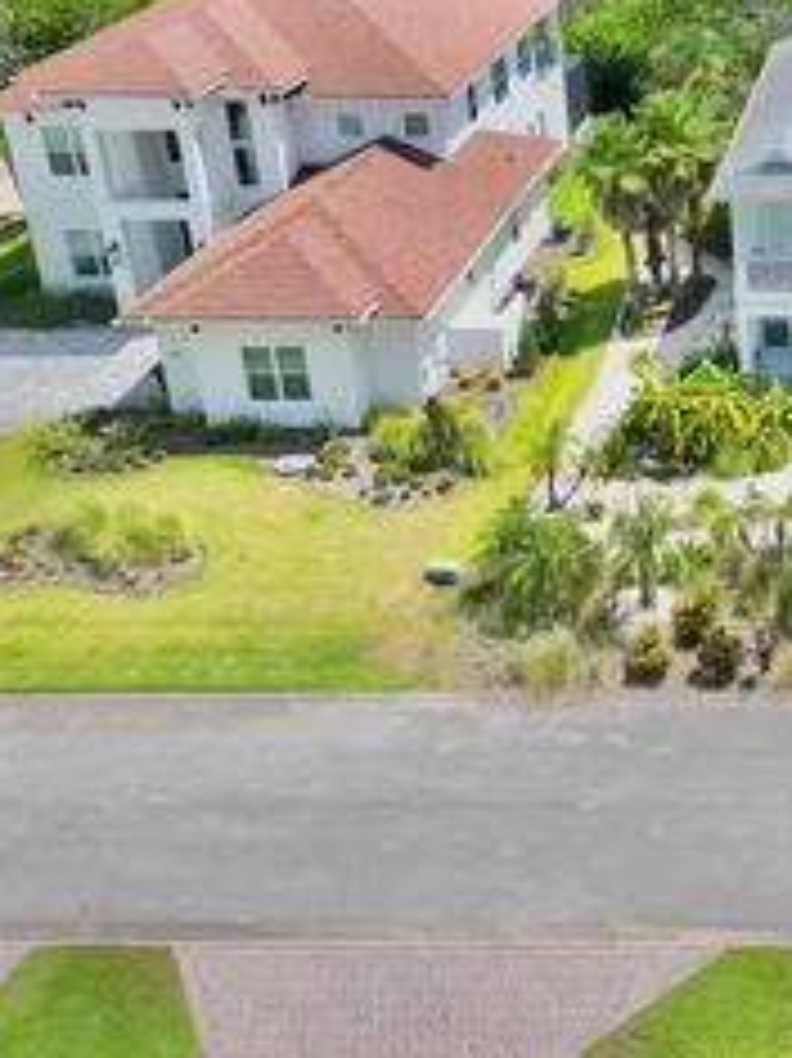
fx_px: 1557
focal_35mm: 51
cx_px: 932
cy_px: 295
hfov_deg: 25.8
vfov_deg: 36.8
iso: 110
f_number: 1.7
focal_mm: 6.72
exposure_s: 1/4000
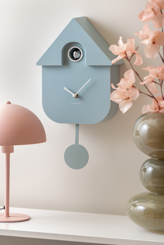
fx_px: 1126
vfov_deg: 12.4
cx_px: 82
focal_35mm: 165
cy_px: 122
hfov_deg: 8.3
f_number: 4
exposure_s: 1/125
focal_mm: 165
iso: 50
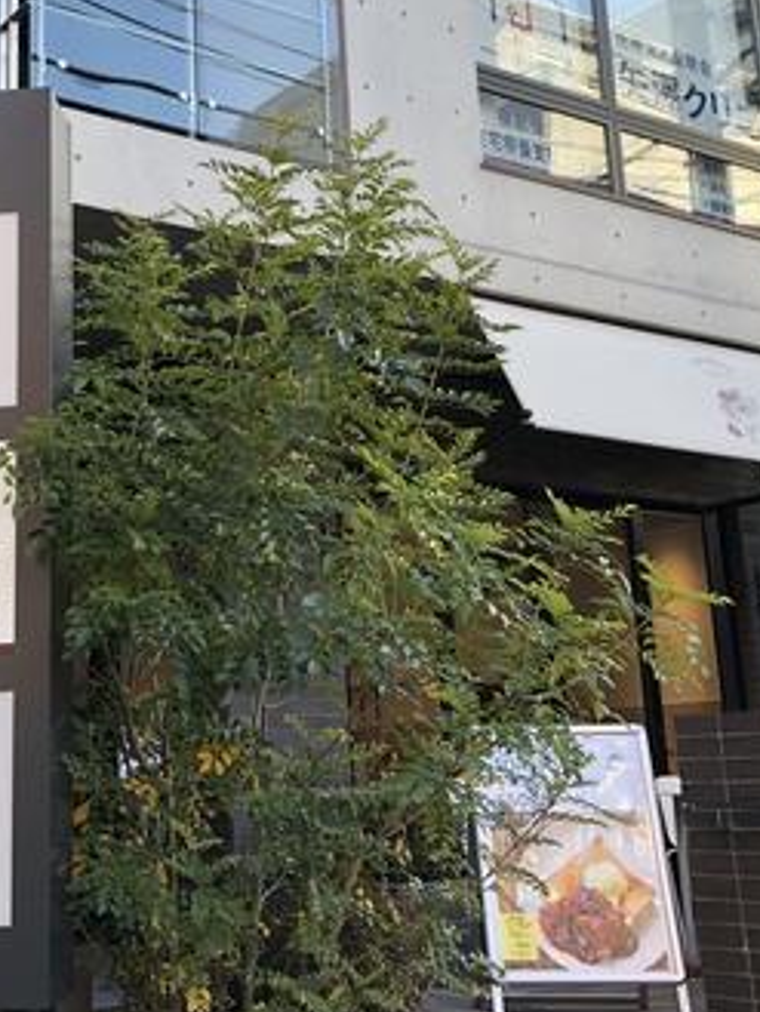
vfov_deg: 37.3
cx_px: 197
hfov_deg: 28.2
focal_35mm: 51
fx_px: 1492
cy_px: 388
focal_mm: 3.99
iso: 20
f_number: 1.8
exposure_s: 1/120
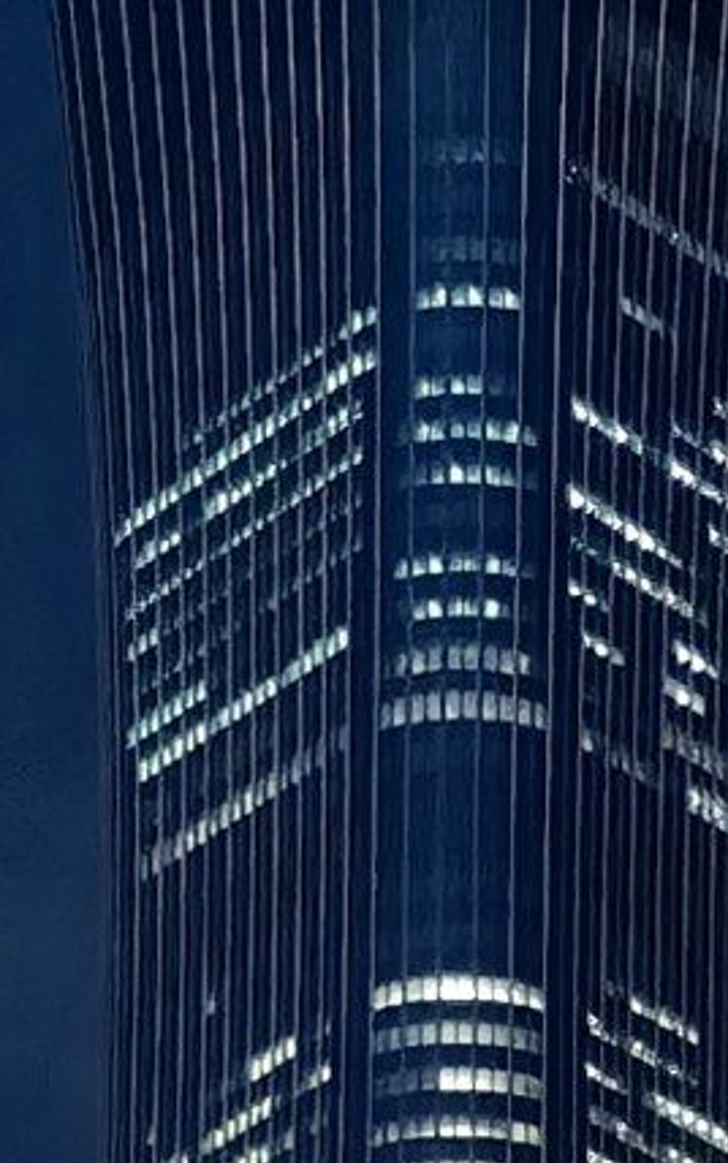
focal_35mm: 250
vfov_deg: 8.1
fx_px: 7925
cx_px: 1377
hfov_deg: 5.2
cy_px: 2211
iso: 320
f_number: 1.4
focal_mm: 5.75
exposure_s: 1/50
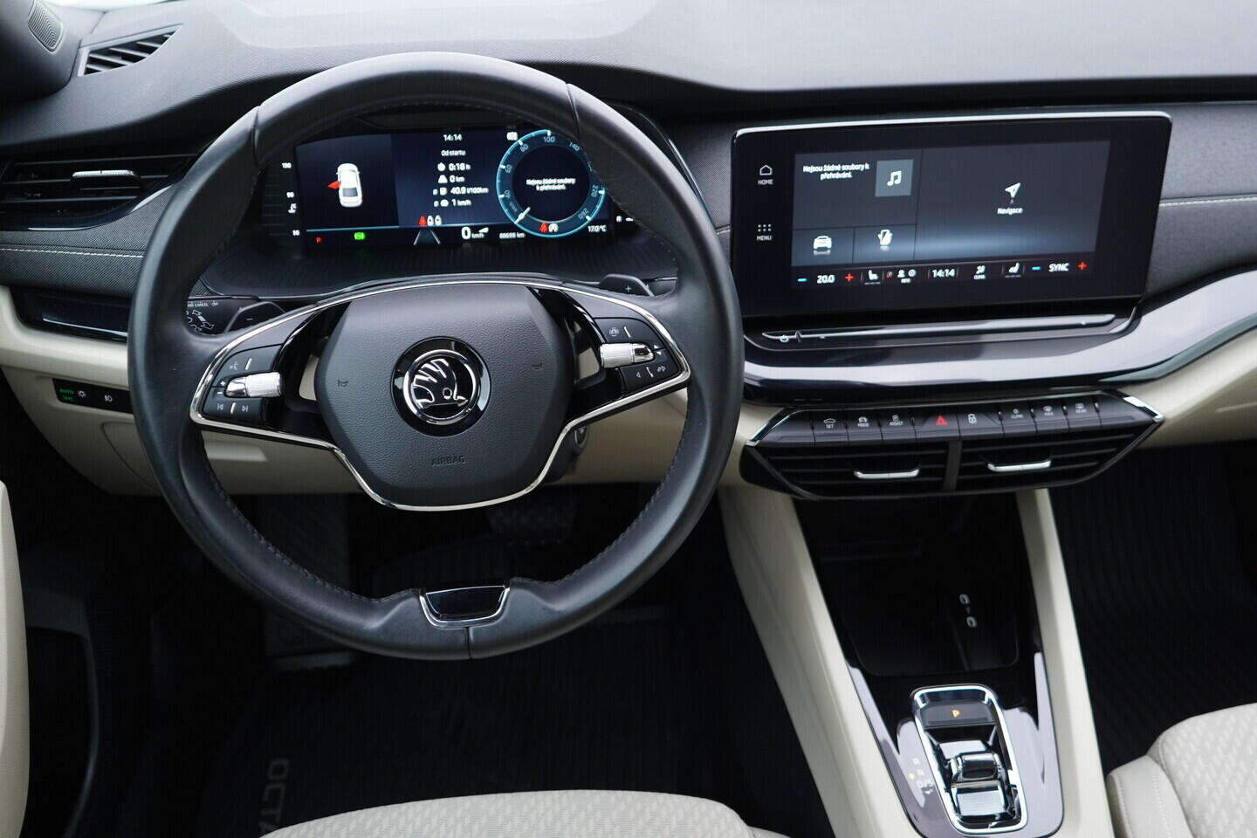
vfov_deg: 36.9
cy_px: 419
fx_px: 1257
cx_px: 628
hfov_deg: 53.1
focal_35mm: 36
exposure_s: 1/40
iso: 320
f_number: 2.8
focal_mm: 24
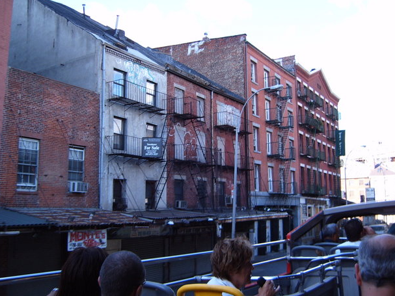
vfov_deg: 36.8
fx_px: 445
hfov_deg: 47.9
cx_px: 200
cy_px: 150
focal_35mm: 39
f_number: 2.9
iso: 63
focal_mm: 6.2
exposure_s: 1/125
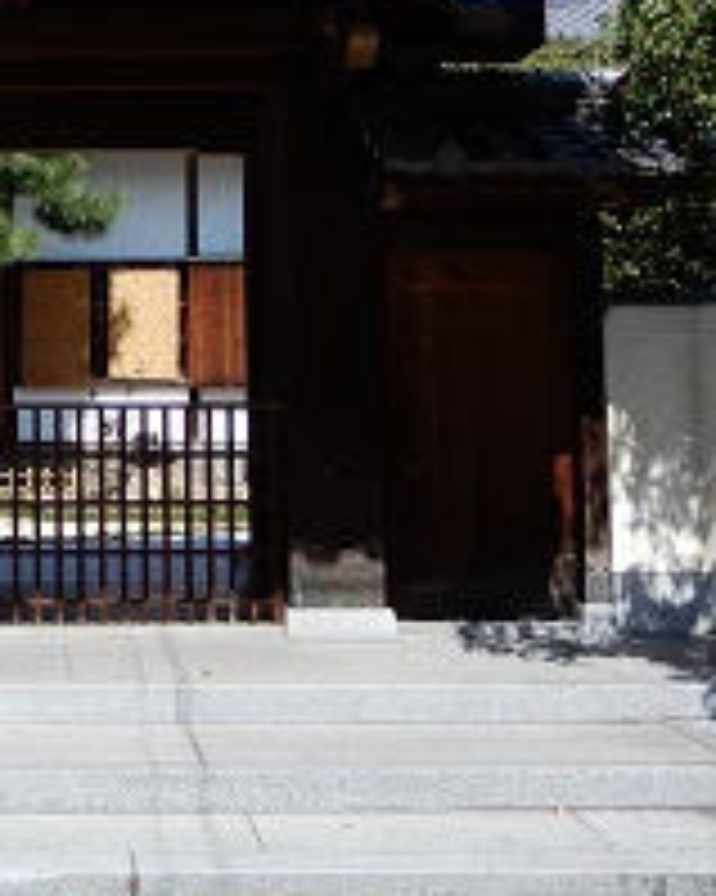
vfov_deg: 31.7
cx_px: 9
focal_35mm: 59
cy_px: 281
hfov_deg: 24.7
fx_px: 1564
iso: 80
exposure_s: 1/800
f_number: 3.4
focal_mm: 4.3
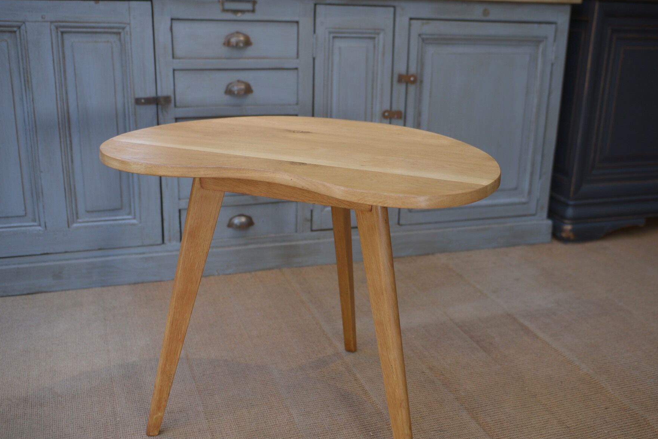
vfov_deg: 32.7
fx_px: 750
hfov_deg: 47.3
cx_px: 356
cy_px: 223
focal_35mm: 41
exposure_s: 1/50
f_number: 2.8
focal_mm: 31
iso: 250
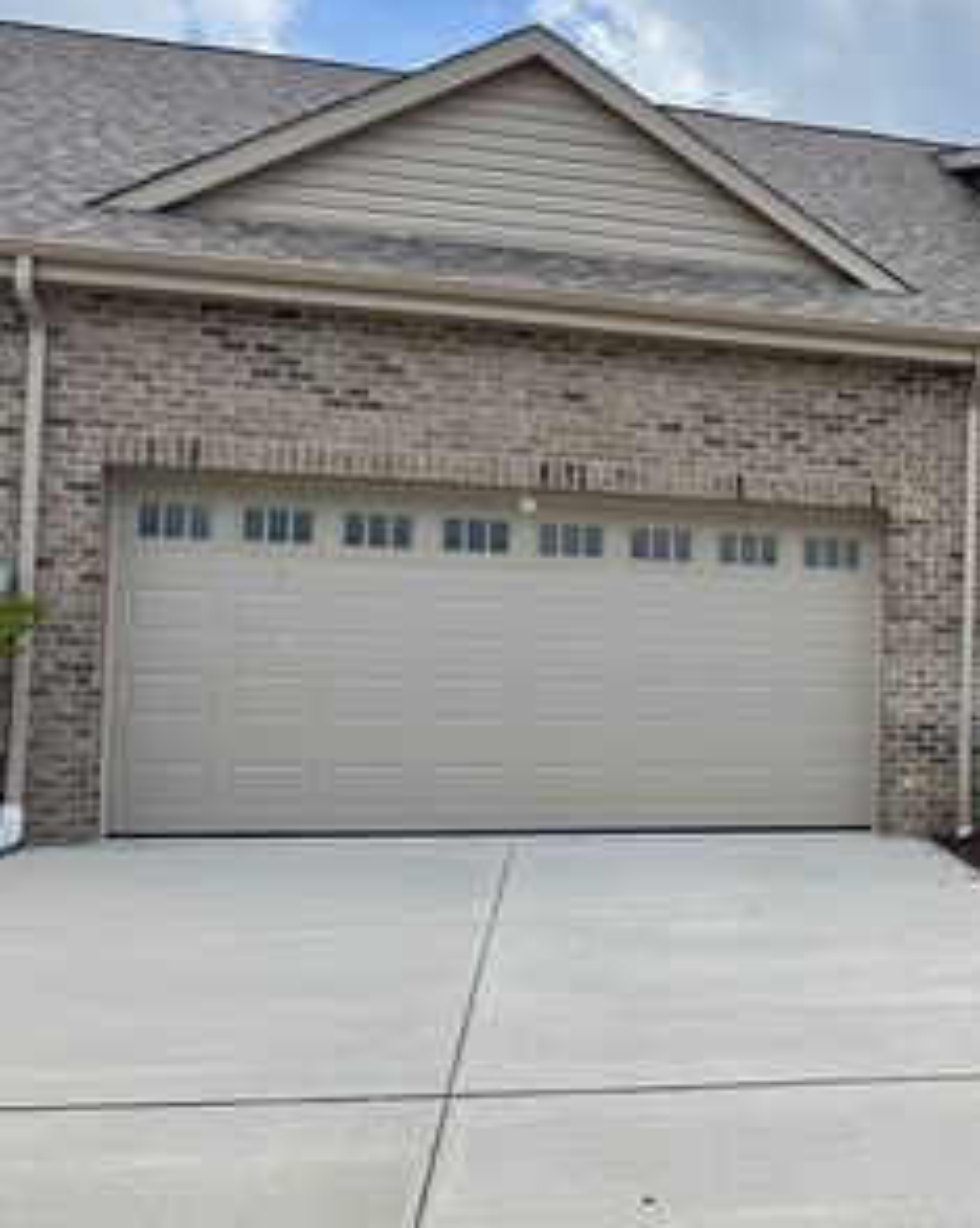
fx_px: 1452
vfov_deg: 45.8
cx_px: 980
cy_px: 639
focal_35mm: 40
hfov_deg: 34.0
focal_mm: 6.76
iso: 80
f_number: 1.78
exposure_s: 1/3802
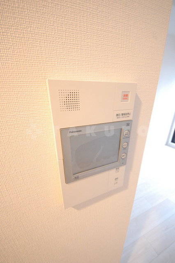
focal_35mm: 13
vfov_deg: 109.4
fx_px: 93
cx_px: 88
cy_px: 132
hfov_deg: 86.5
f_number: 4.8
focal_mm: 8.5
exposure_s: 1/20
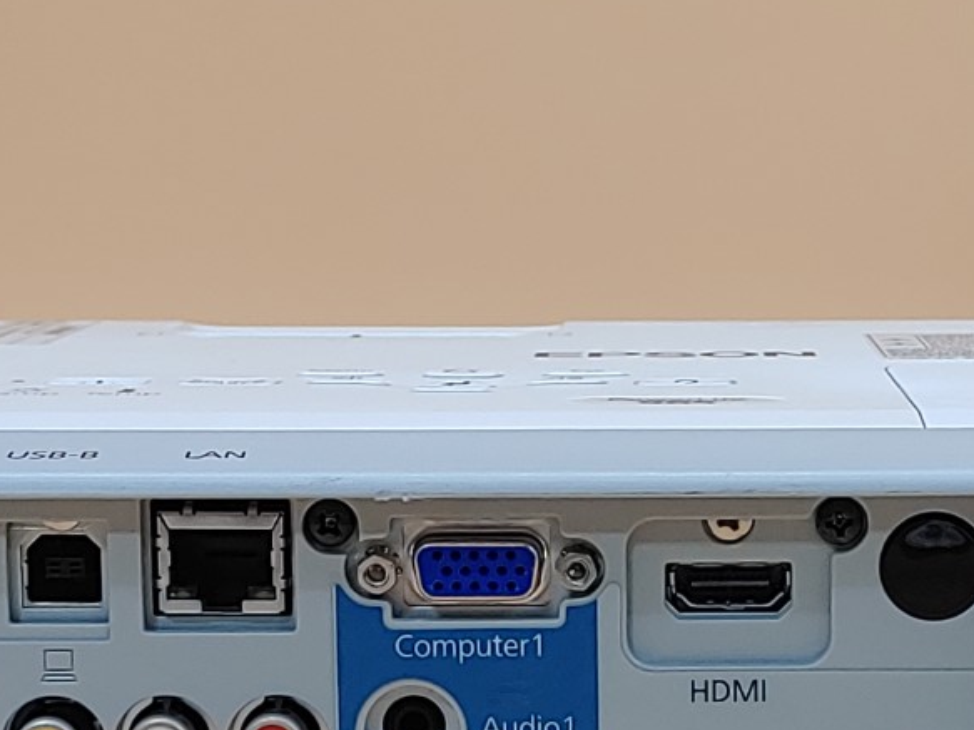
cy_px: 667
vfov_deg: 12.1
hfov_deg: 16.2
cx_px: 673
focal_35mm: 121
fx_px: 3404
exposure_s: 1/67
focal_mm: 4.36
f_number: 1.8
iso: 50
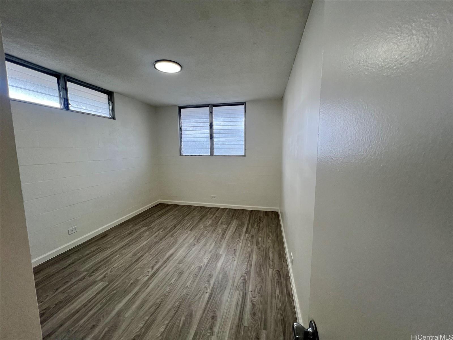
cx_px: 226
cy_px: 170
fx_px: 170
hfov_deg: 106.2
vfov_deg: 89.9
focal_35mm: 13
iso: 50
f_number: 1.8
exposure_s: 1/120
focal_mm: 1.57
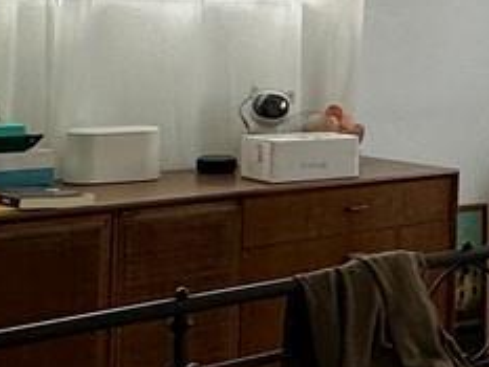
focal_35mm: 96
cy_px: 40
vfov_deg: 15.2
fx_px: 1357
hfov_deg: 17.2
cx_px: 846
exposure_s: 1/99
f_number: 2.2
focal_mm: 2.22
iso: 80
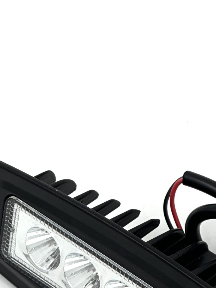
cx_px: 155
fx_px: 1589
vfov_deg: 10.3
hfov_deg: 7.8
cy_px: 276
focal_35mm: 191
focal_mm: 9
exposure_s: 1/122
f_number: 2.8
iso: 32
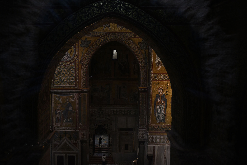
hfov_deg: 52.2
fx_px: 252
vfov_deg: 36.2
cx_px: 124
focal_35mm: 37
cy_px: 82
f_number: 4.2
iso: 1600
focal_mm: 24.5
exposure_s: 1/125
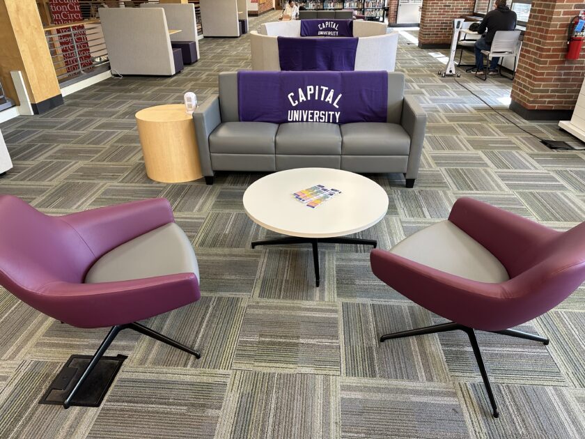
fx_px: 406
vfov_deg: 56.8
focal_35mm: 24
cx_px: 292
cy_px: 220
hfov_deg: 71.6
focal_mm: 6.86
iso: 160
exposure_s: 1/60
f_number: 1.78
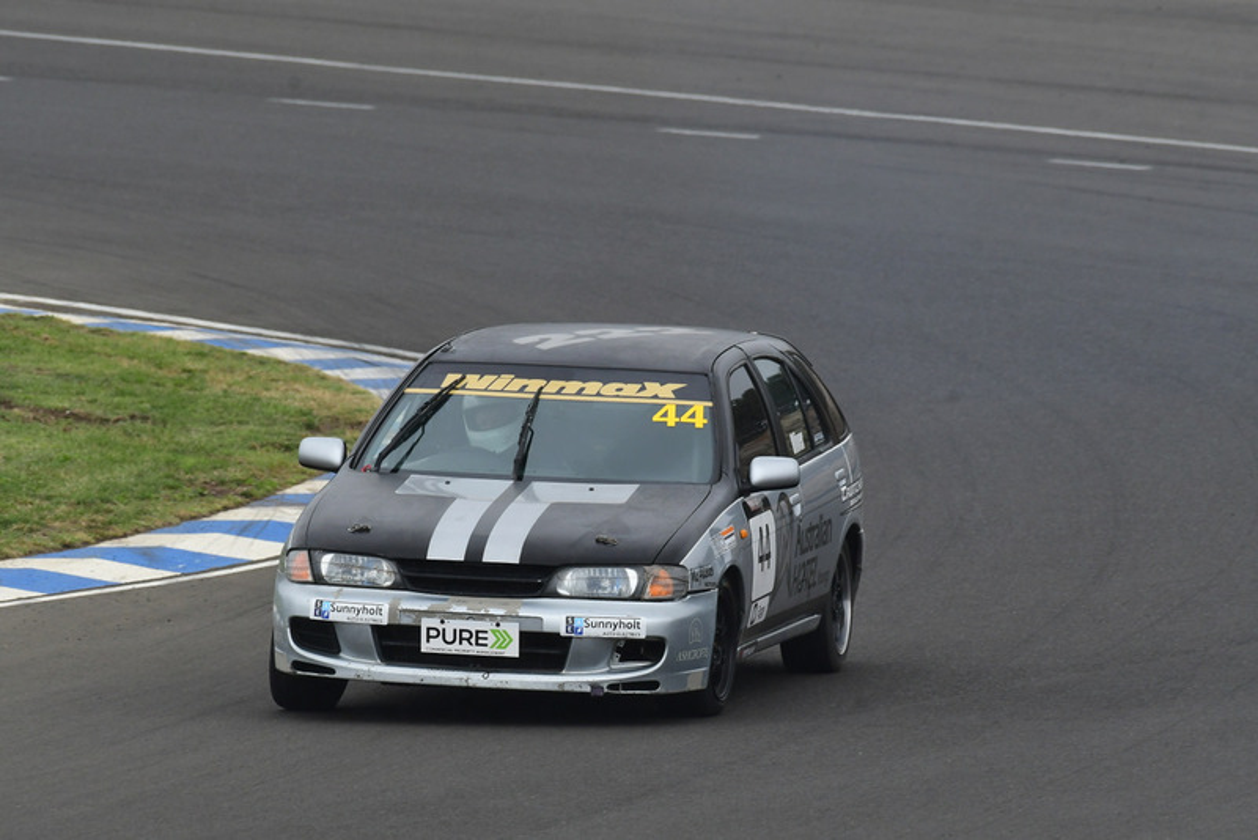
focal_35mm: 750
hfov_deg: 2.7
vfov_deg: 1.8
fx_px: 26216
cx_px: 629
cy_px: 420
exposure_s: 1/640
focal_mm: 500
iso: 640
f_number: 10
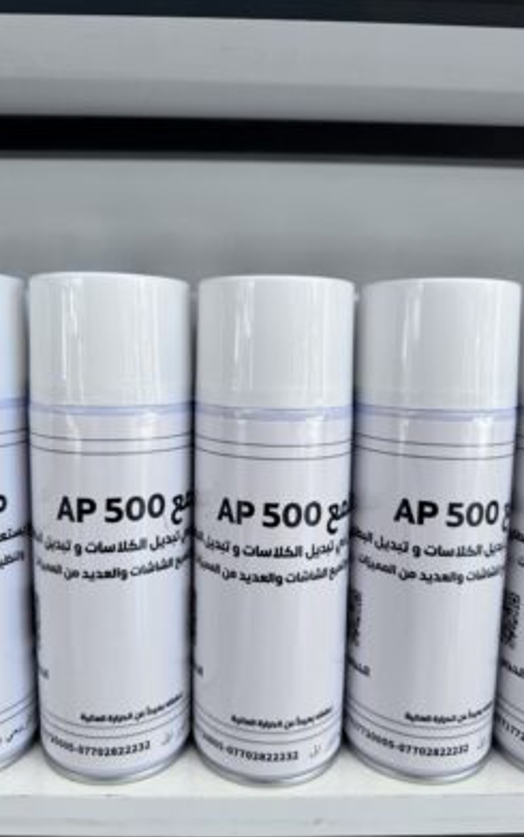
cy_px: 424
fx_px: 593
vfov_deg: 70.4
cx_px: 250
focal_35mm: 26
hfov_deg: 47.7
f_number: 1.78
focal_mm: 6.76
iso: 80
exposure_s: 1/544
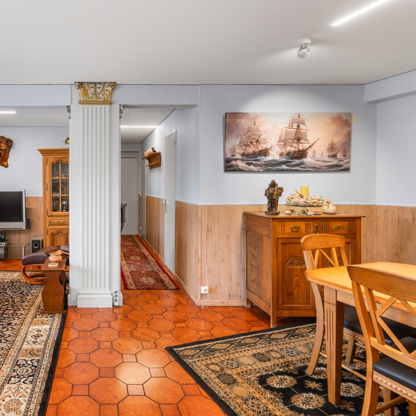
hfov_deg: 68.1
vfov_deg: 72.1
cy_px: 208
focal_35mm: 21
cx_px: 110
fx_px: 286
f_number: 11
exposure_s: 1/1.25
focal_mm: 16
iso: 250
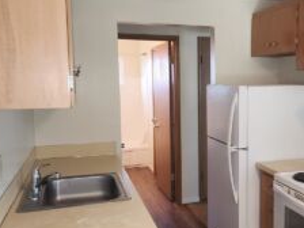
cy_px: 114
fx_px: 360
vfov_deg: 35.1
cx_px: 208
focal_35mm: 41
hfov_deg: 45.0
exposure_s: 1/60
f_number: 1.8
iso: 125
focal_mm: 6.4
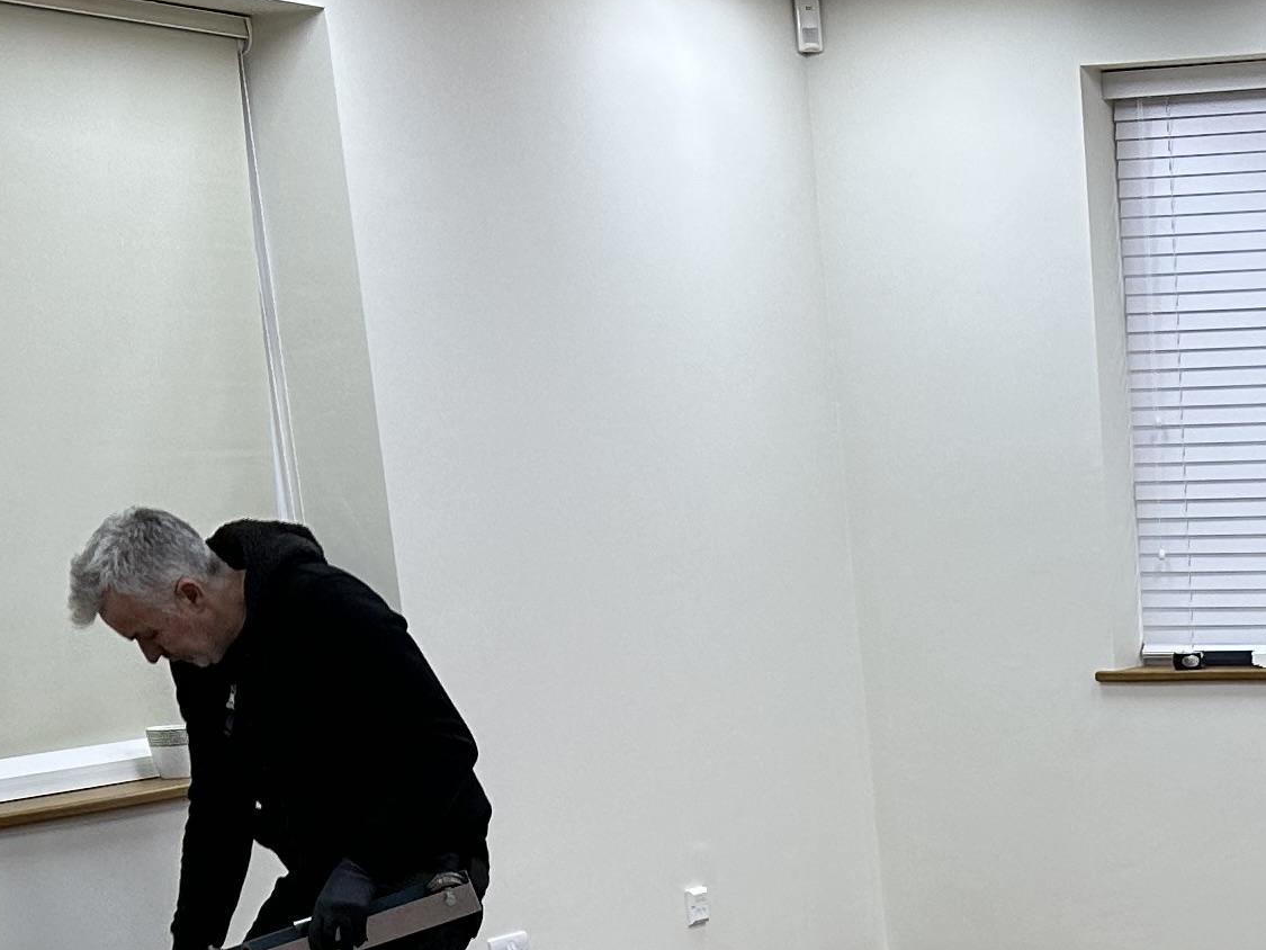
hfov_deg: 21.7
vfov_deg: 15.6
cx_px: 1359
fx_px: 3146
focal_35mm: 86
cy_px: 1491
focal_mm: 6.86
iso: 64
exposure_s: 1/121
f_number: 1.78
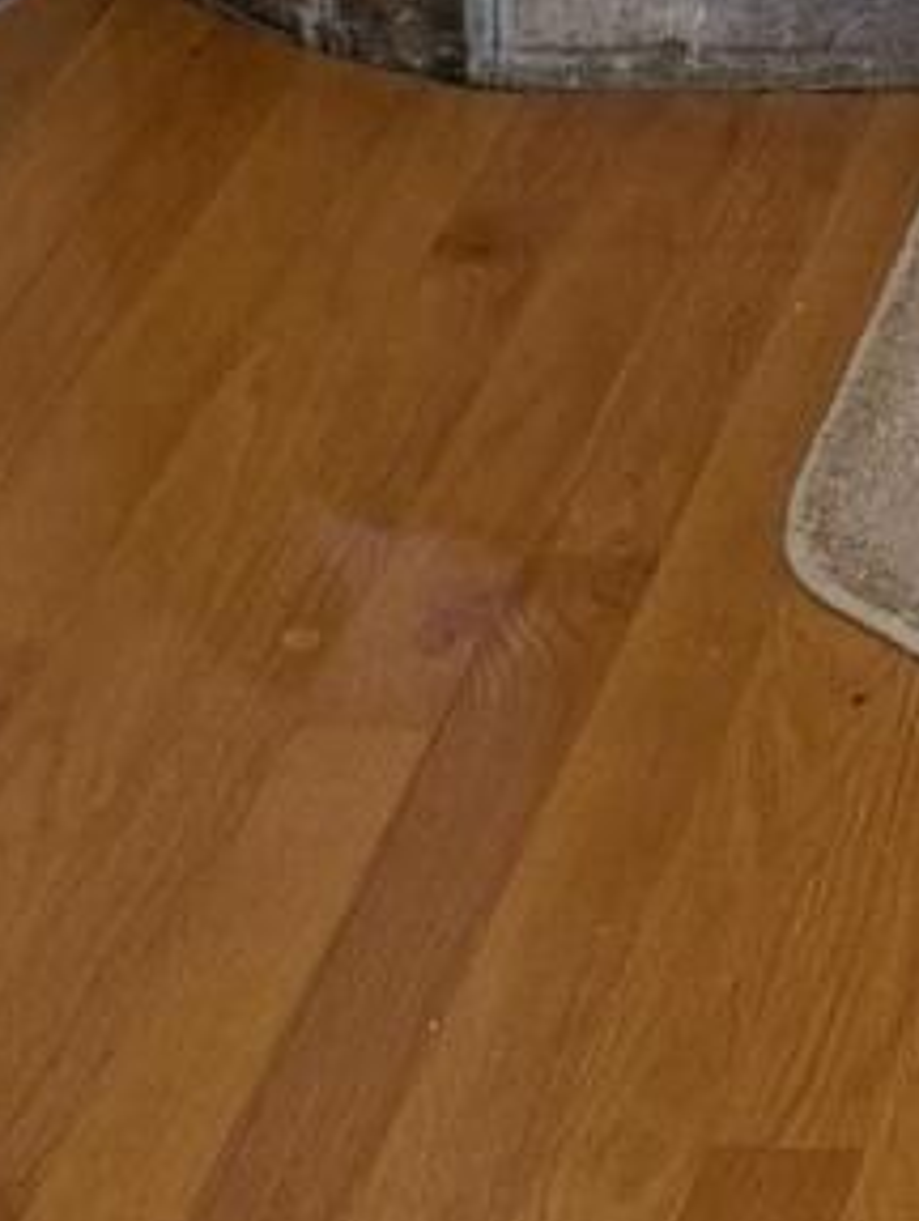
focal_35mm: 167
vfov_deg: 10.3
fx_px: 5898
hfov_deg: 8.2
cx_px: 2217
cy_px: -1672
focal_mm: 6.76
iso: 125
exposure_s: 1/121
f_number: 1.78
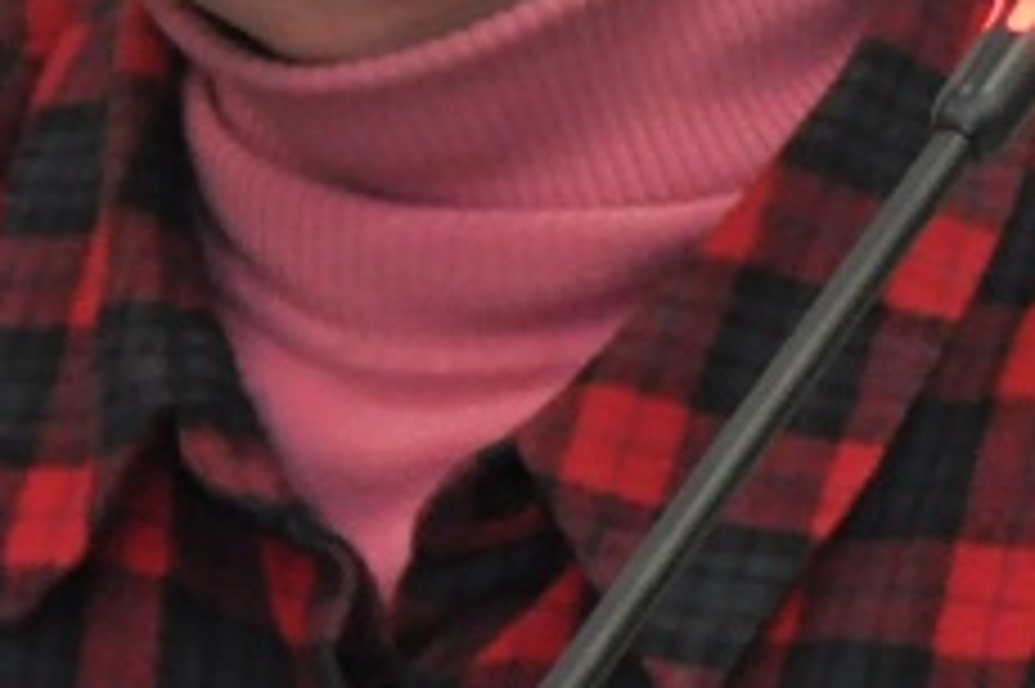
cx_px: 2232
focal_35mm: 822
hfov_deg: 2.5
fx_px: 23604
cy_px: 259
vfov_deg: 1.7
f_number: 6.3
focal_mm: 105
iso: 1000
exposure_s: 1/60
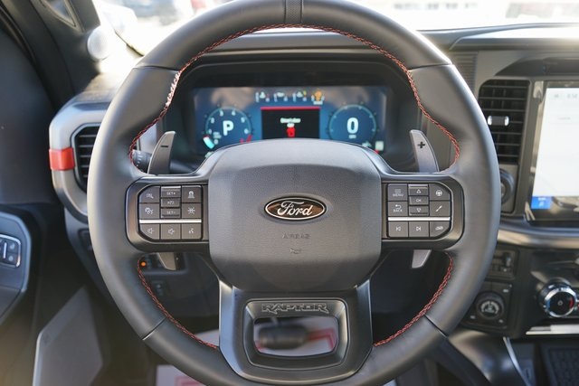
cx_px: 290
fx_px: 450
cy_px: 193
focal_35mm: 28
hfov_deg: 65.5
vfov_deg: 46.4
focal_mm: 28
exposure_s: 1/60
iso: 250
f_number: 4
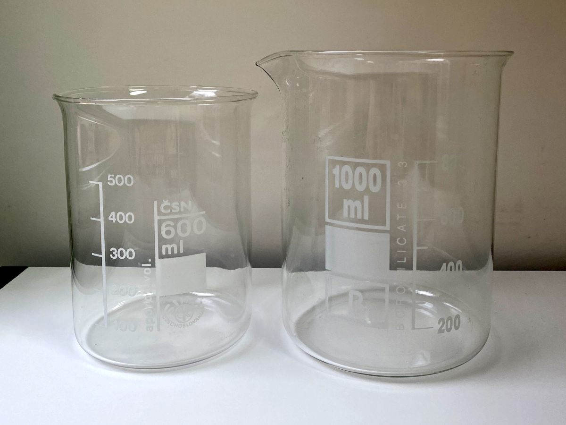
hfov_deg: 67.3
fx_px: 425
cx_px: 283
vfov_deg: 53.1
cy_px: 212
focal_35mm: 26
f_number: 1.8
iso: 80
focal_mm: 4.25
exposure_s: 1/100
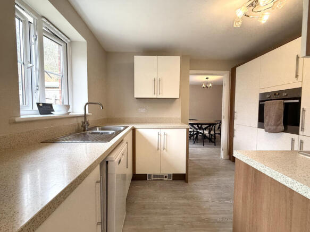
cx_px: 155
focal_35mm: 14
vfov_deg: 85.7
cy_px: 116
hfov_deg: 102.1
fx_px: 125
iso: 160
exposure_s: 1/50
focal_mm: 2.22
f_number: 2.2
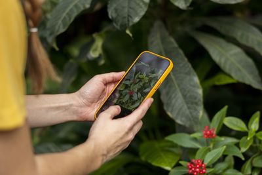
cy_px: 88
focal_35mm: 82
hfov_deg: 24.6
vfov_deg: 16.6
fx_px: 601
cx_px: 131
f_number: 2
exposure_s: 1/3000
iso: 250
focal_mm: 55
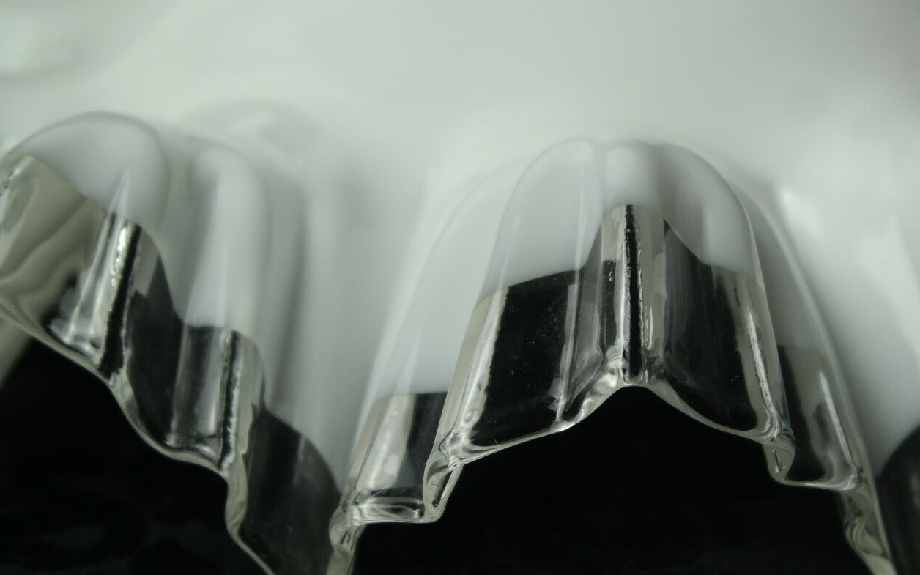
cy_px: 321
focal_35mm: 108
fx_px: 2708
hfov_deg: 19.2
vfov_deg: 12.1
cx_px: 624
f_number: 5.6
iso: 200
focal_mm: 50
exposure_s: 1/30
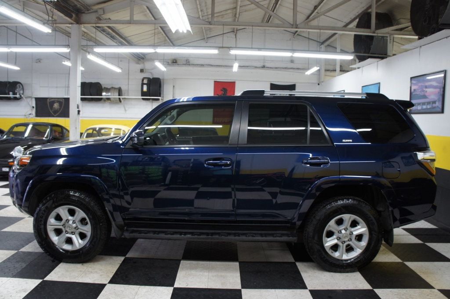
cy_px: 150
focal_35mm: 27
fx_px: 337
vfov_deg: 47.9
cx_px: 225
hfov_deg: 67.4
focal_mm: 18
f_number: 3.5
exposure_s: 1/30
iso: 320
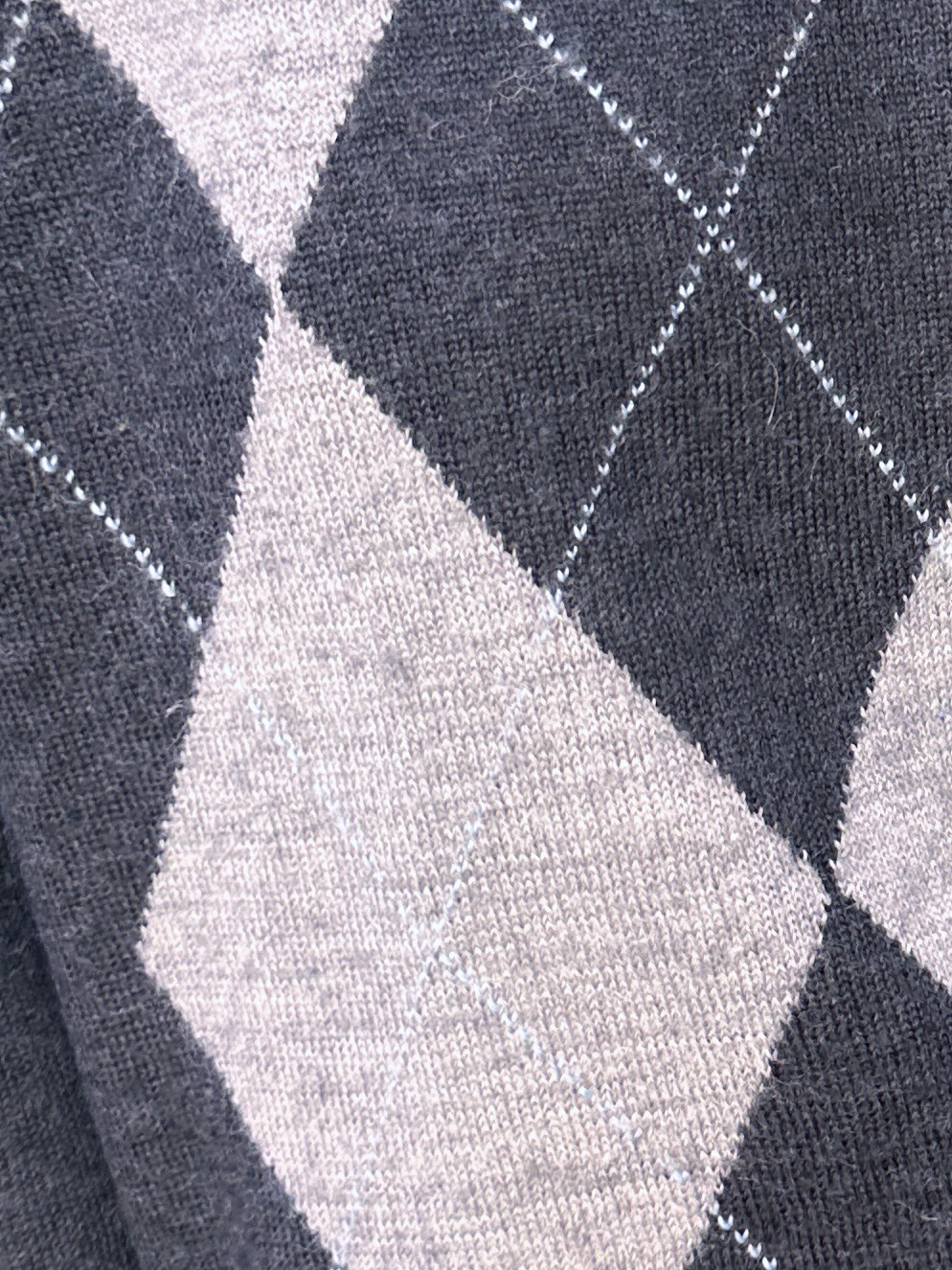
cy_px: 445
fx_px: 2678
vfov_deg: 26.6
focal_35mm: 73
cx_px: 901
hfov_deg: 19.7
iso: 80
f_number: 1.78
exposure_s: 1/152
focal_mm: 6.86
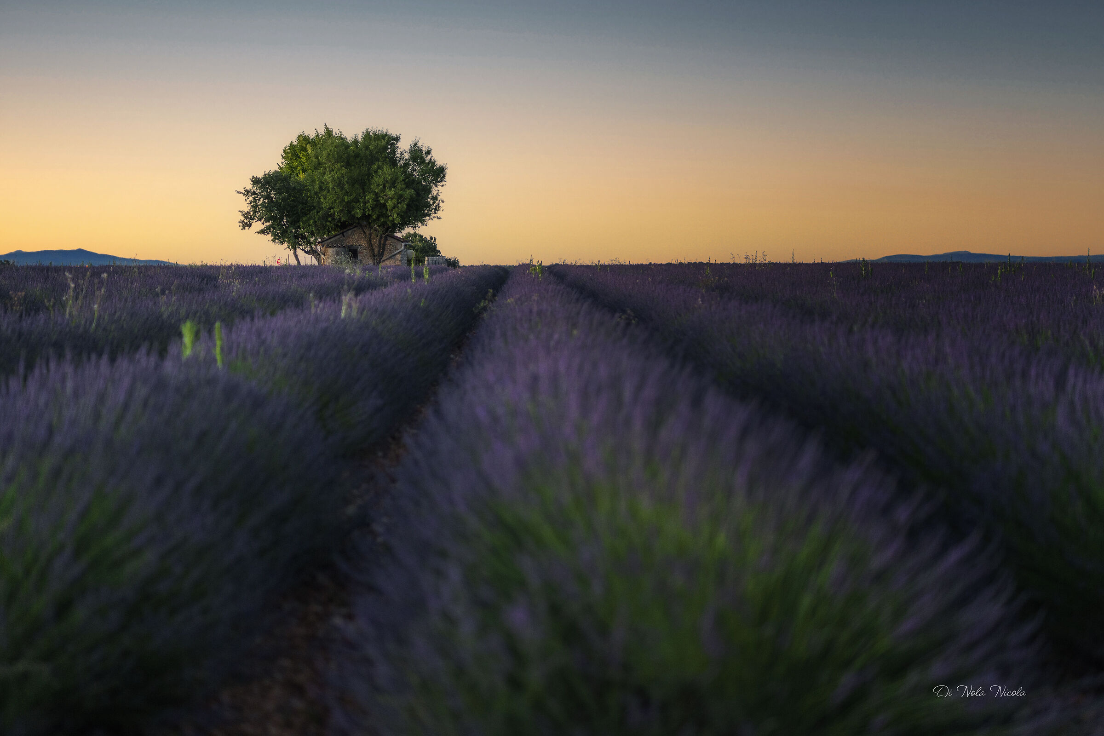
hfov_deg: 39.6
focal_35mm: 50
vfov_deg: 27.0
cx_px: 552
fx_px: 1533
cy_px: 368
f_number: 1.4
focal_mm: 50
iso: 1250
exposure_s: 1/60
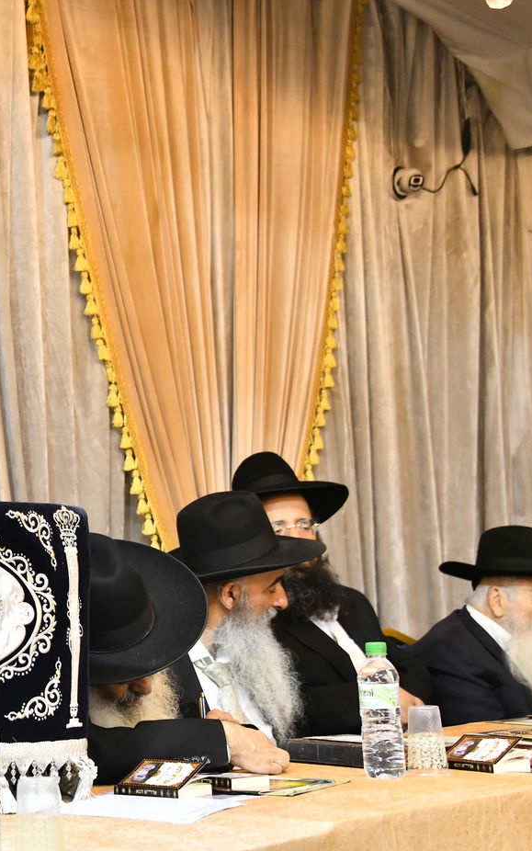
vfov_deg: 26.8
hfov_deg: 16.6
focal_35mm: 77
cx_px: -7
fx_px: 1786
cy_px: 427
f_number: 5.6
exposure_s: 1/160
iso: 2000
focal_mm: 50
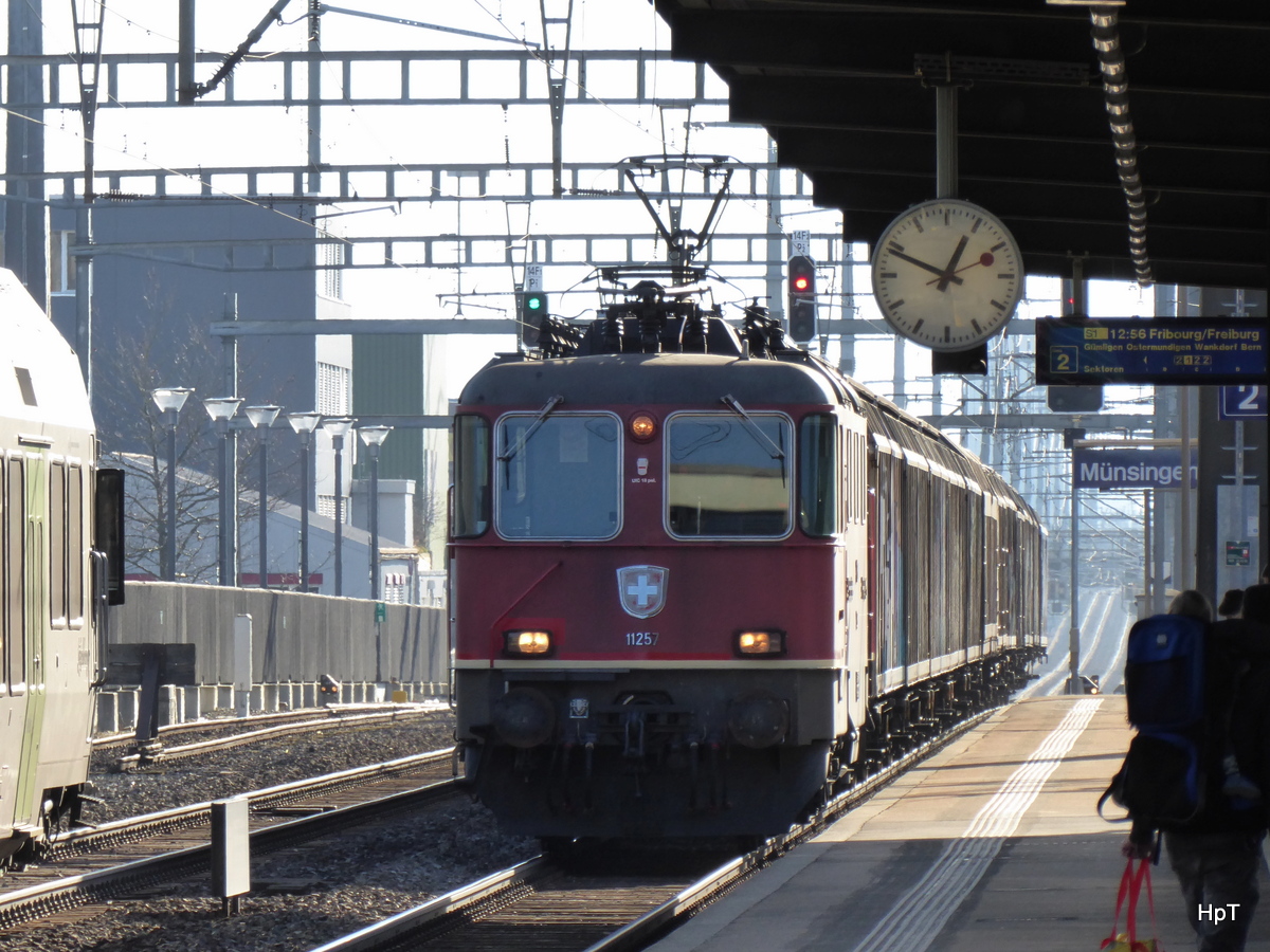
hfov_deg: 3.6
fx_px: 20362
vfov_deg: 2.7
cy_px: 476
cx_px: 635
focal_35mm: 555
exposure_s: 1/200
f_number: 6
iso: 250
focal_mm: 89.6
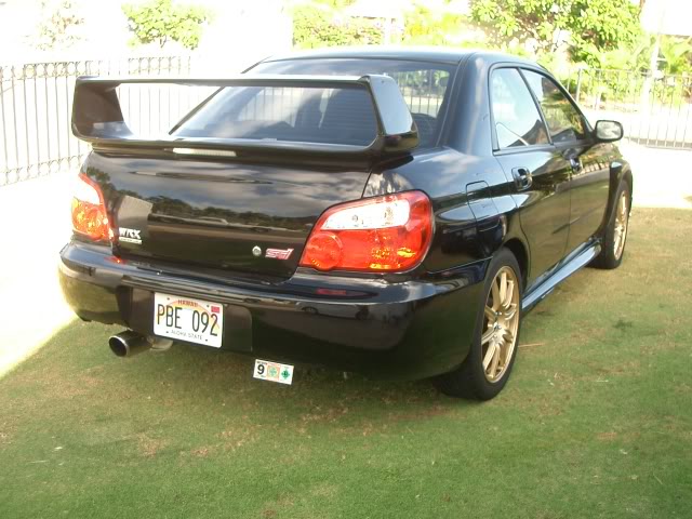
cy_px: 260
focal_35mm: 41
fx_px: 820
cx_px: 346
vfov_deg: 35.1
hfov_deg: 45.8
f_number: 2.8
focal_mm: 6.8
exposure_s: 1/160
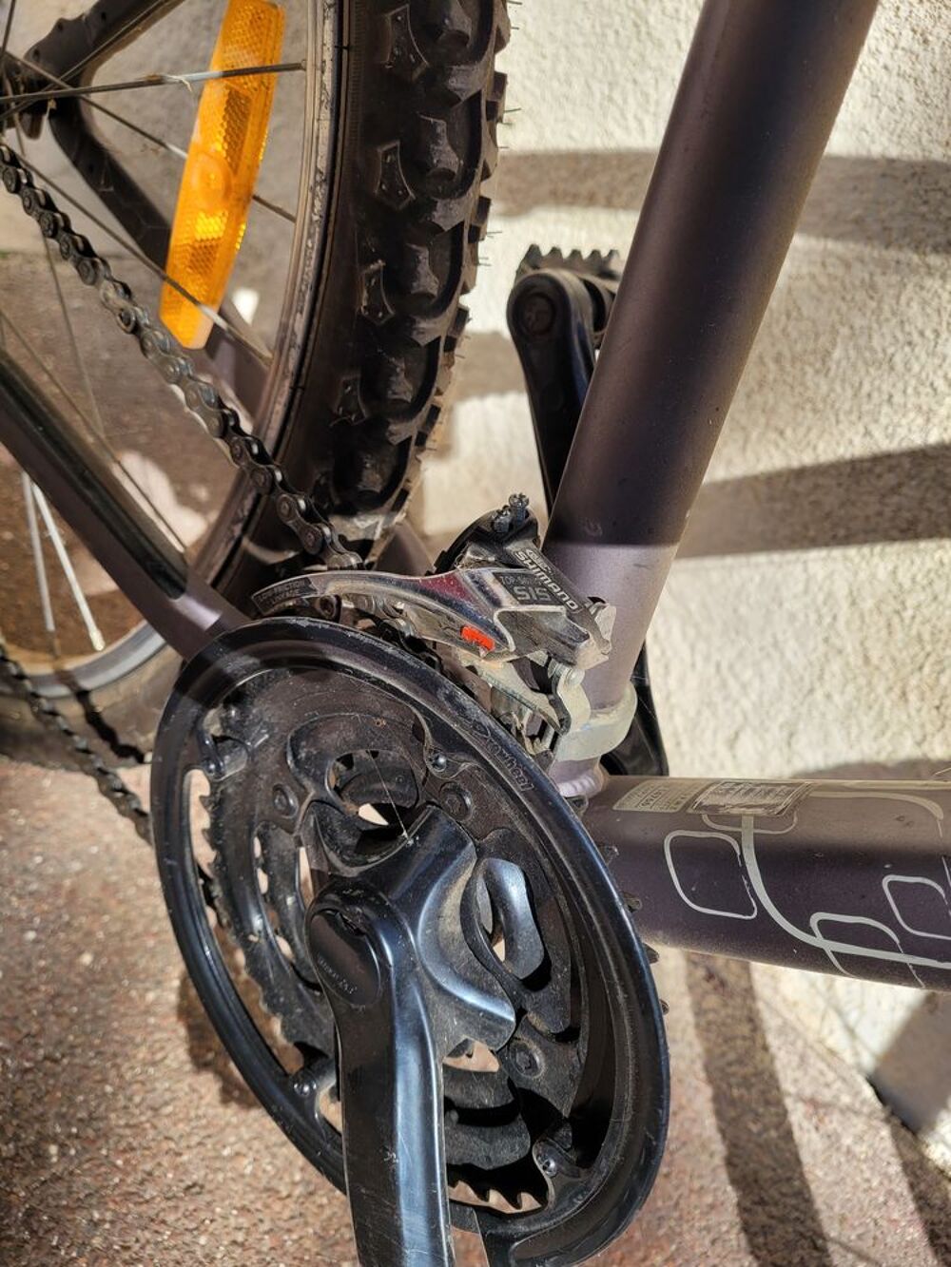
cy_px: 634
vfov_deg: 67.3
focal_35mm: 26
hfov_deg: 53.1
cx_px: 476
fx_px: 952
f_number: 1.8
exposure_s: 1/1533
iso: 40
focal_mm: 5.4
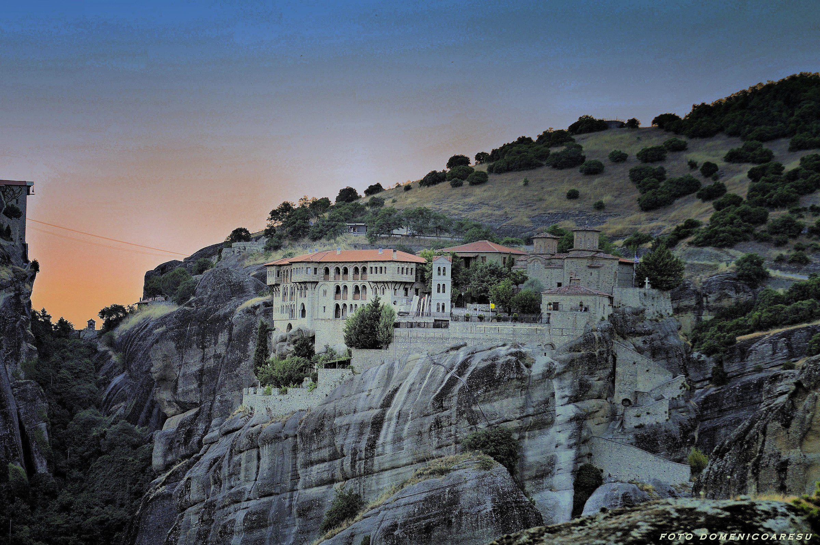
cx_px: 410
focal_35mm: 147
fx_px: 3344
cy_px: 272
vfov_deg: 9.3
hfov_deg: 14.0
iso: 200
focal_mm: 98
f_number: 4
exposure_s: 1/60
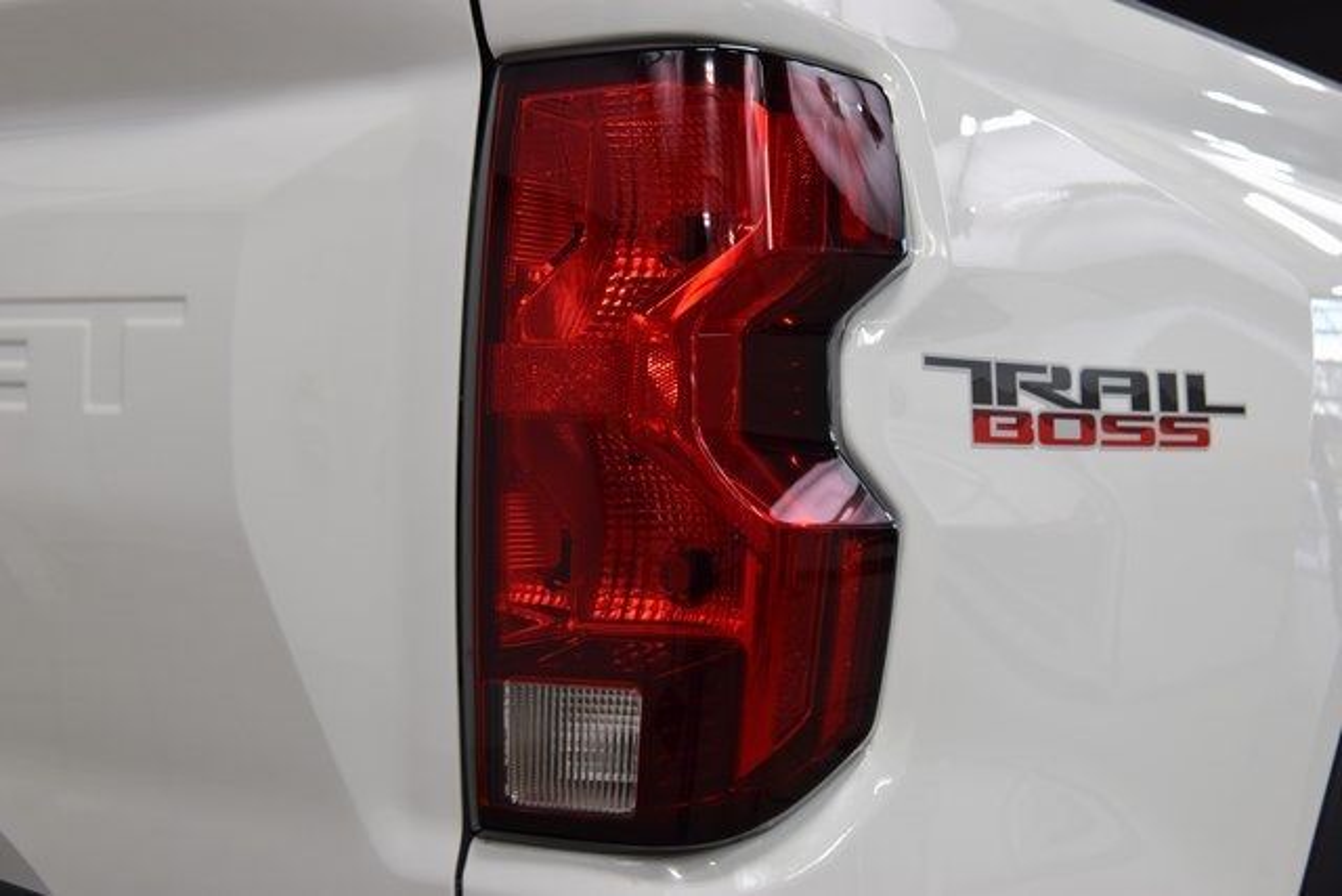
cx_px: 671
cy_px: 448
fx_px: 2125
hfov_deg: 35.0
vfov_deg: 23.8
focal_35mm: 57
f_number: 6.3
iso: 400
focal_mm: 38
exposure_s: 1/20
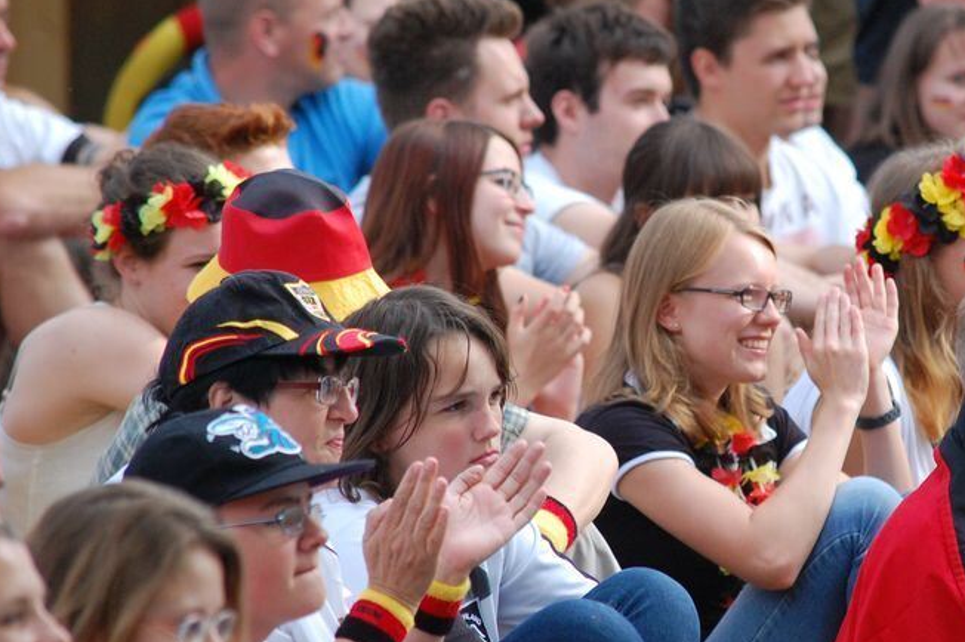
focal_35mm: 460
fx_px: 12324
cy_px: 335
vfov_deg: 3.0
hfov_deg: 4.5
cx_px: 724
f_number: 4.5
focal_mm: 200
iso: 800
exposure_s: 1/1000
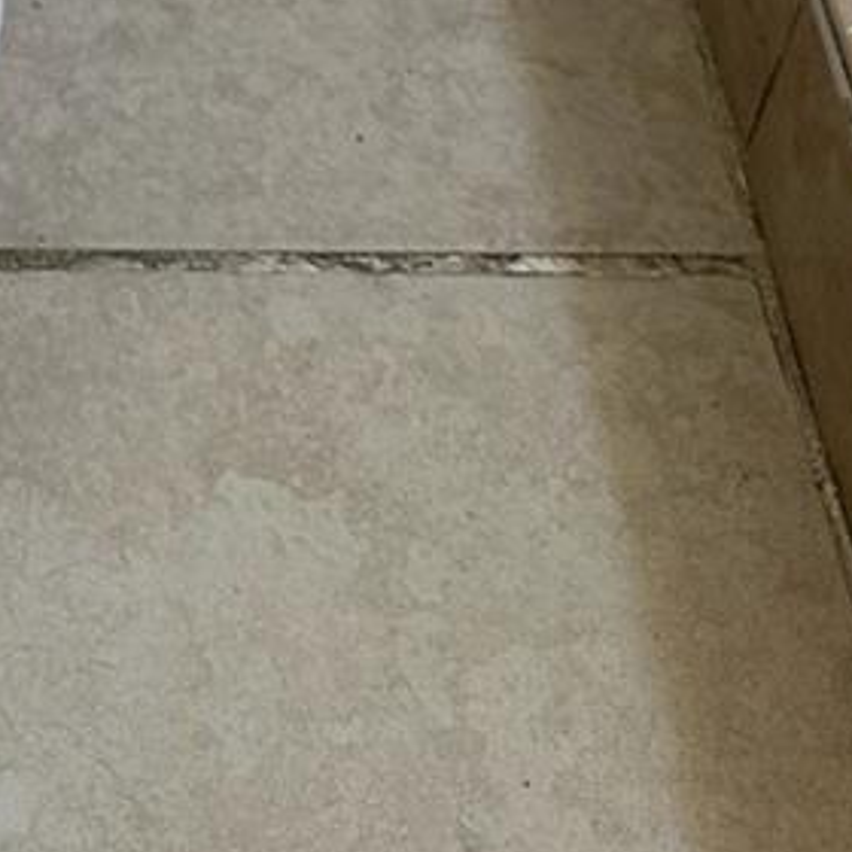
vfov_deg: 15.7
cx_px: -268
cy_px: -779
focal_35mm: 91
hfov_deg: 17.8
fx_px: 2534
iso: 100
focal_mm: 6.86
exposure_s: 1/120
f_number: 1.78
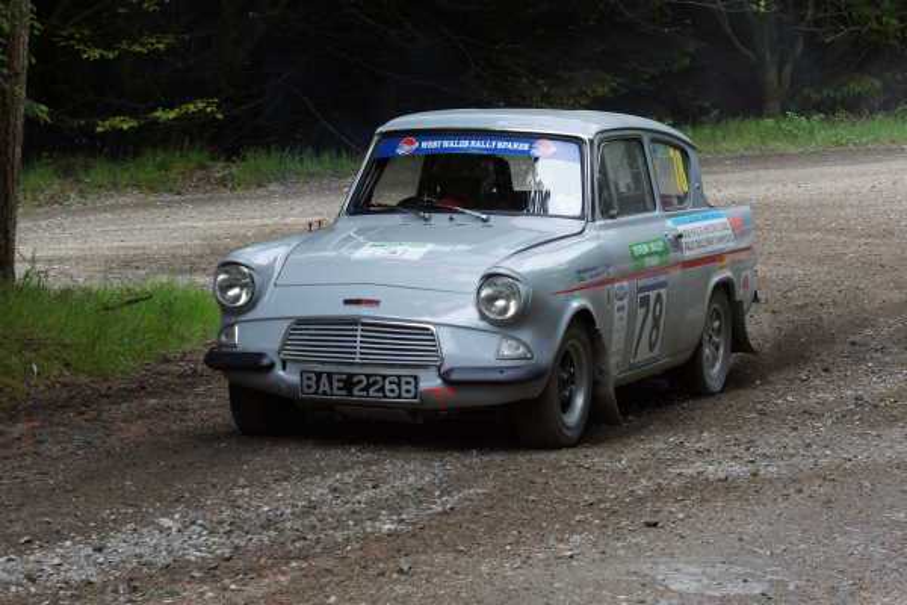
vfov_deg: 10.2
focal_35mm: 135
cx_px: 454
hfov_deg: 15.2
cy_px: 302
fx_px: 3401
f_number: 8
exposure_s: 1/400
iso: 1000
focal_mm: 90
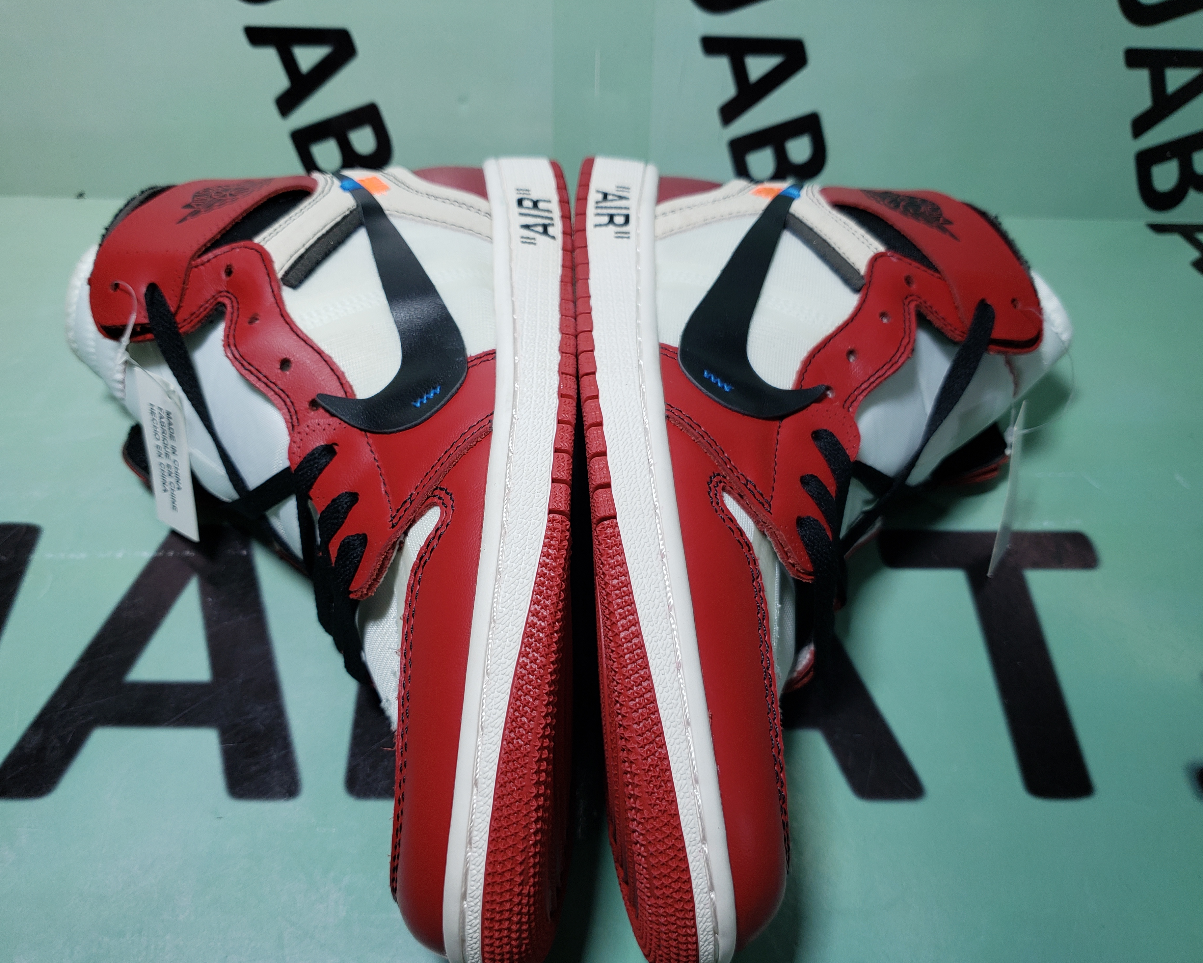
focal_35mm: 28
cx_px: 589
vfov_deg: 51.5
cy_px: 492
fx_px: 997
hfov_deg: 62.2
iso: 50
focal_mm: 4.3
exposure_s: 1/445
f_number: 1.5
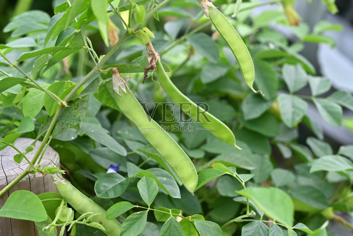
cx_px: 176
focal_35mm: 75
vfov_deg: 18.2
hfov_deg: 27.0
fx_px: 735
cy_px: 118
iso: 640
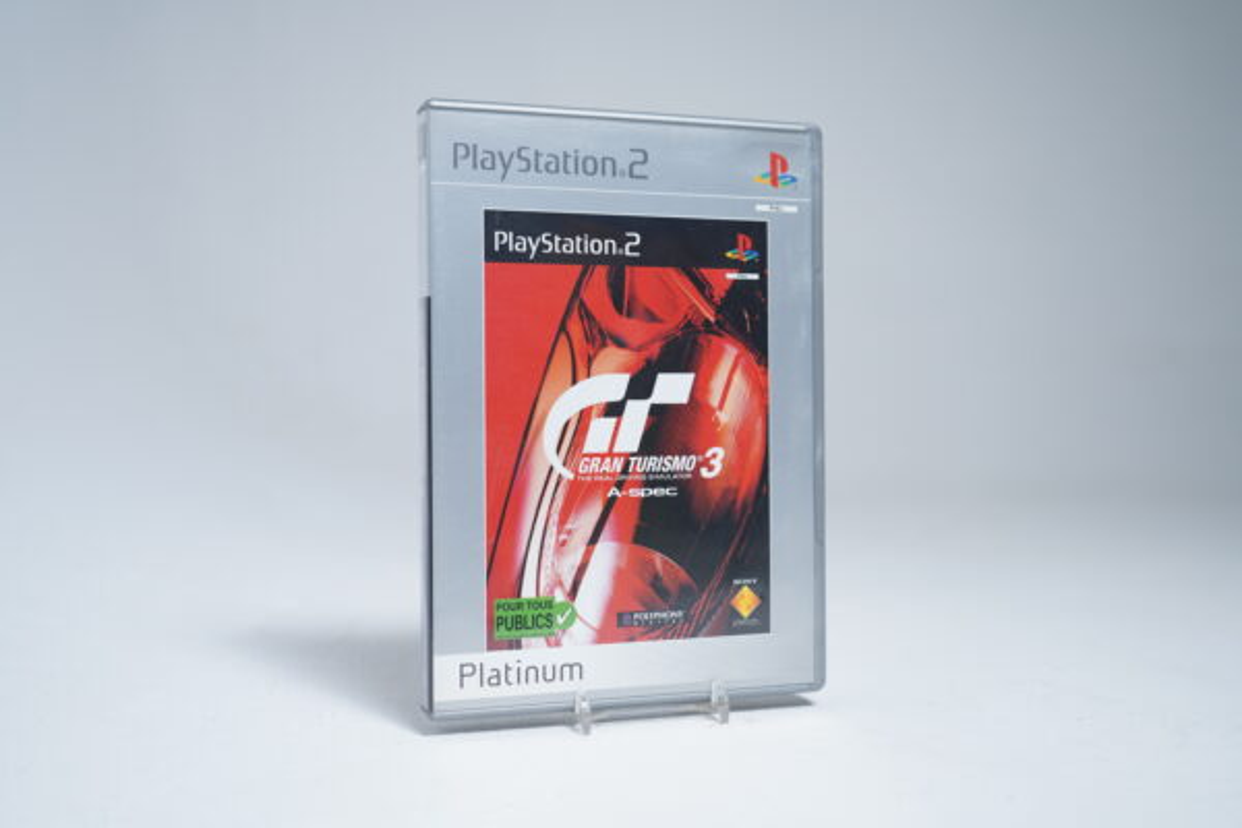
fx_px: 1276
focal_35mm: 37
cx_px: 621
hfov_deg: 51.9
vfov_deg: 35.9
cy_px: 414
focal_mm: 37
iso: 160
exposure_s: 1/15
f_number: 4
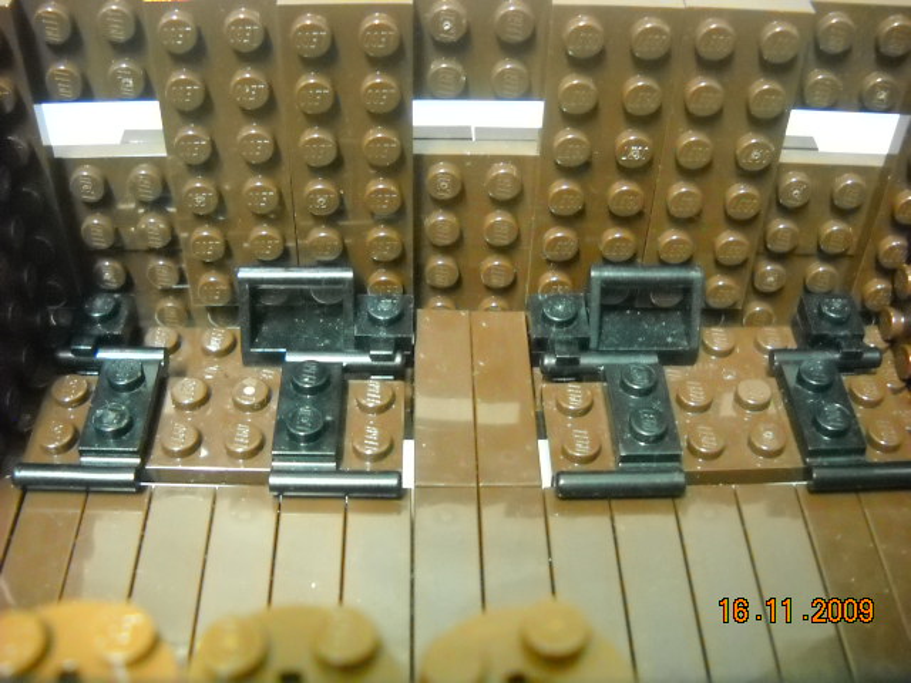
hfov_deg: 45.8
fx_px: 1079
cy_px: 342
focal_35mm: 41
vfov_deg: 35.1
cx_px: 456
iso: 800
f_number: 3.1
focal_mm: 6.72
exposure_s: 1/1.5
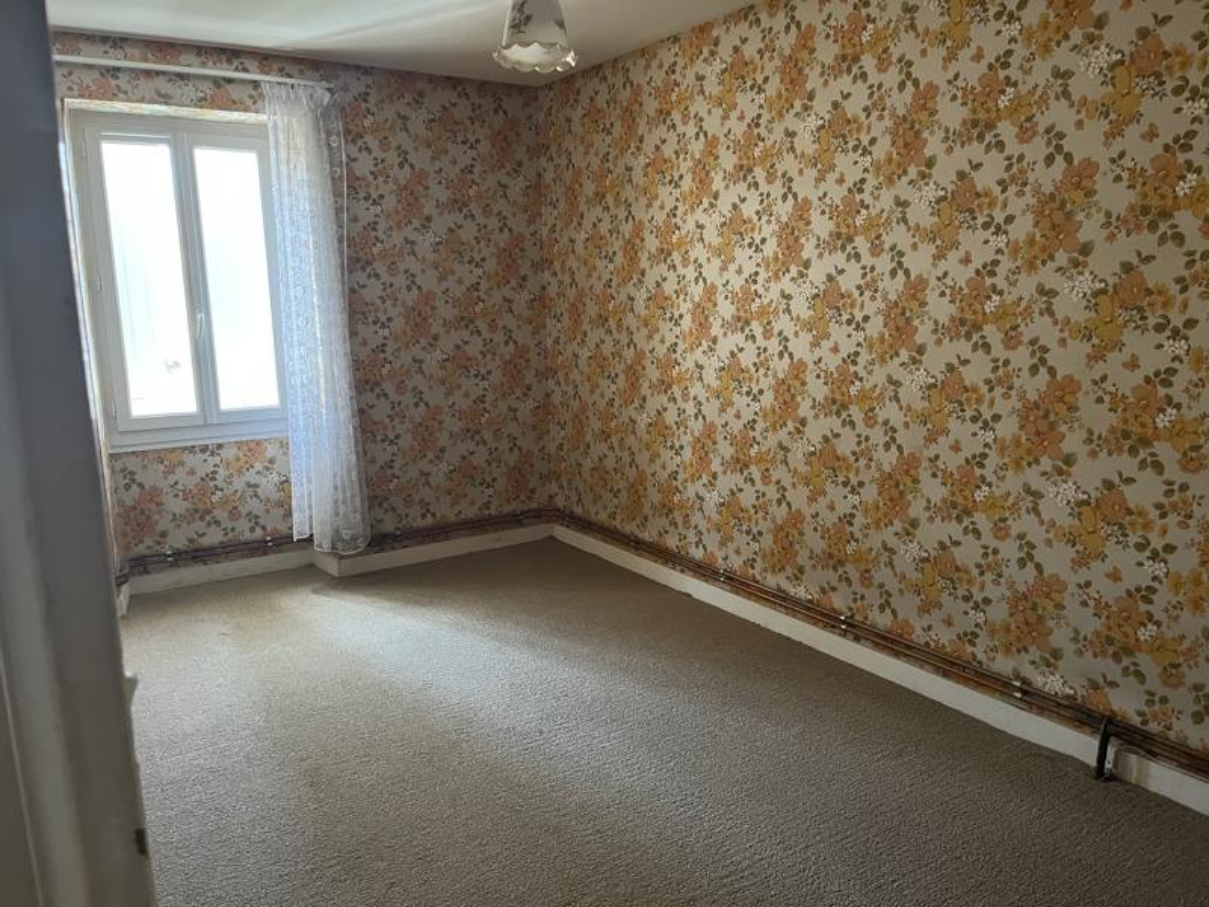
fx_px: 908
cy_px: 454
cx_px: 604
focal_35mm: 26
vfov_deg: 53.1
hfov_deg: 67.3
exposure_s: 1/40
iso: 640
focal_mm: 5.1
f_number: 1.6
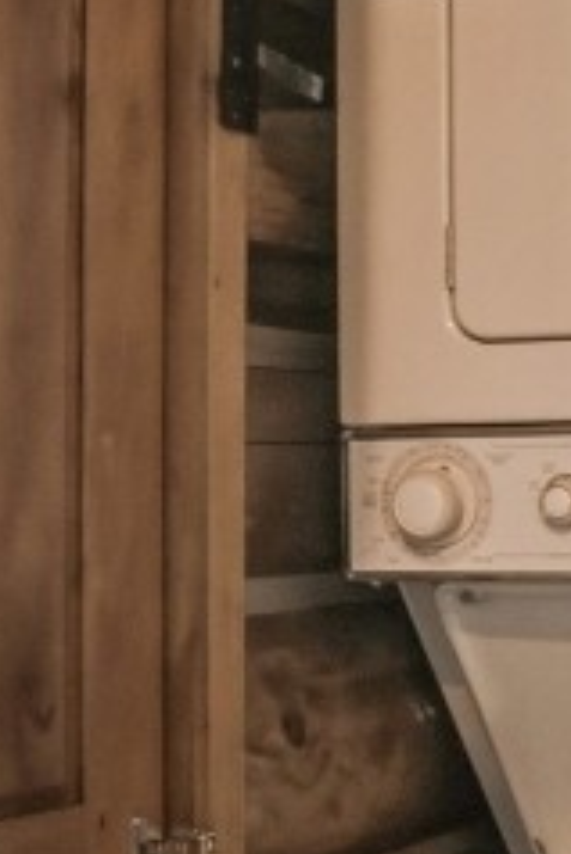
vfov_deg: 24.1
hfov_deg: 15.9
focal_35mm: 84
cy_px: 556
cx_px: 609
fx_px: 1995
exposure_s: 1/160
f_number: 7.1
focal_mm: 26
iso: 1600
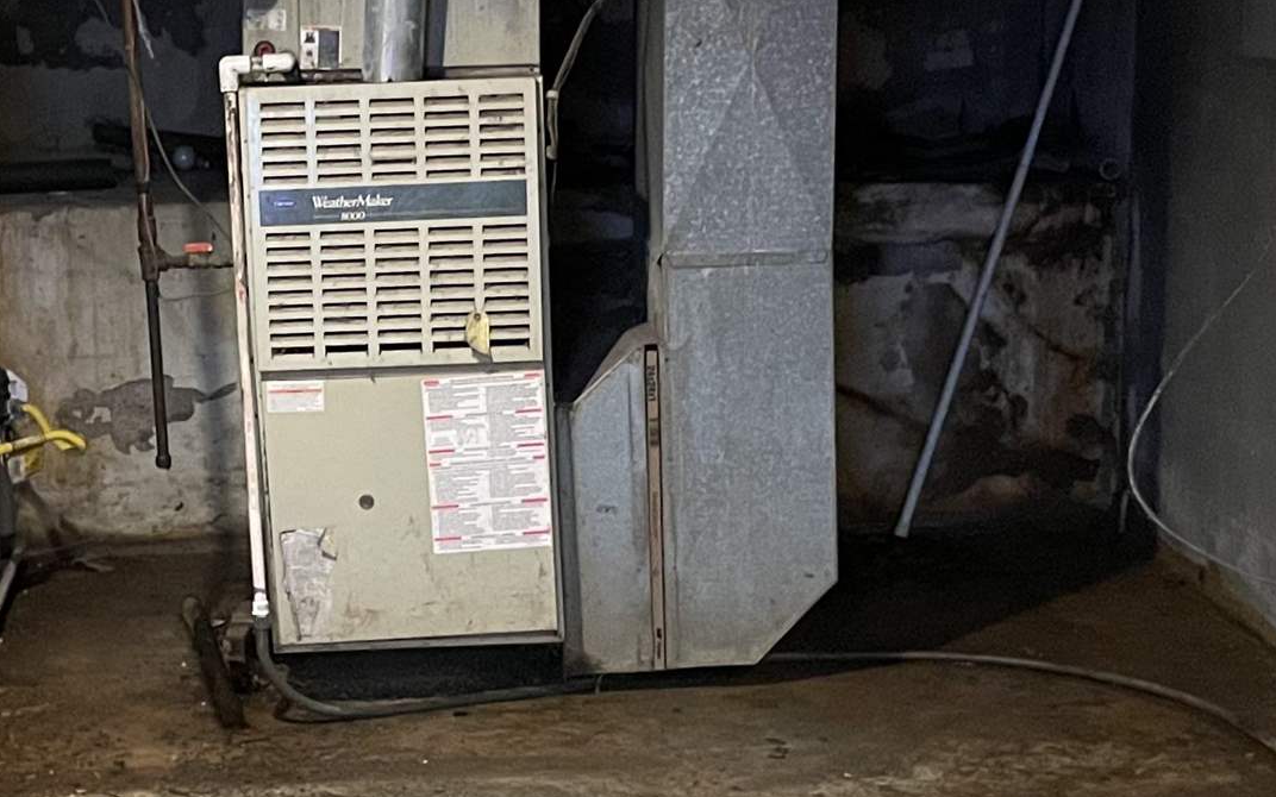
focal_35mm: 79
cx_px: 373
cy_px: 583
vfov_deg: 16.4
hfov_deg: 25.9
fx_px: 2747
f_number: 1.6
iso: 640
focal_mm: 4.2
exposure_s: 1/30
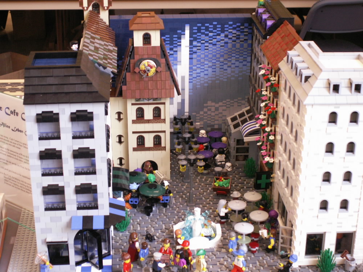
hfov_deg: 29.0
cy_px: 136
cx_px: 182
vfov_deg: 21.9
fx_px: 703
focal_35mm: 67
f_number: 3.2
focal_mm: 11.15
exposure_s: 1/6
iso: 160
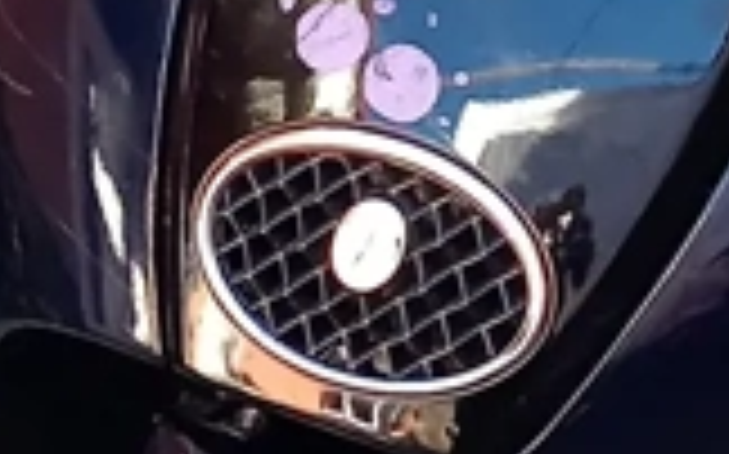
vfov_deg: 5.8
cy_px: 162
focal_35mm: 227
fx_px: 4507
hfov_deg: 9.2
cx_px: 387
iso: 172
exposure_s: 1/100
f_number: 1.8
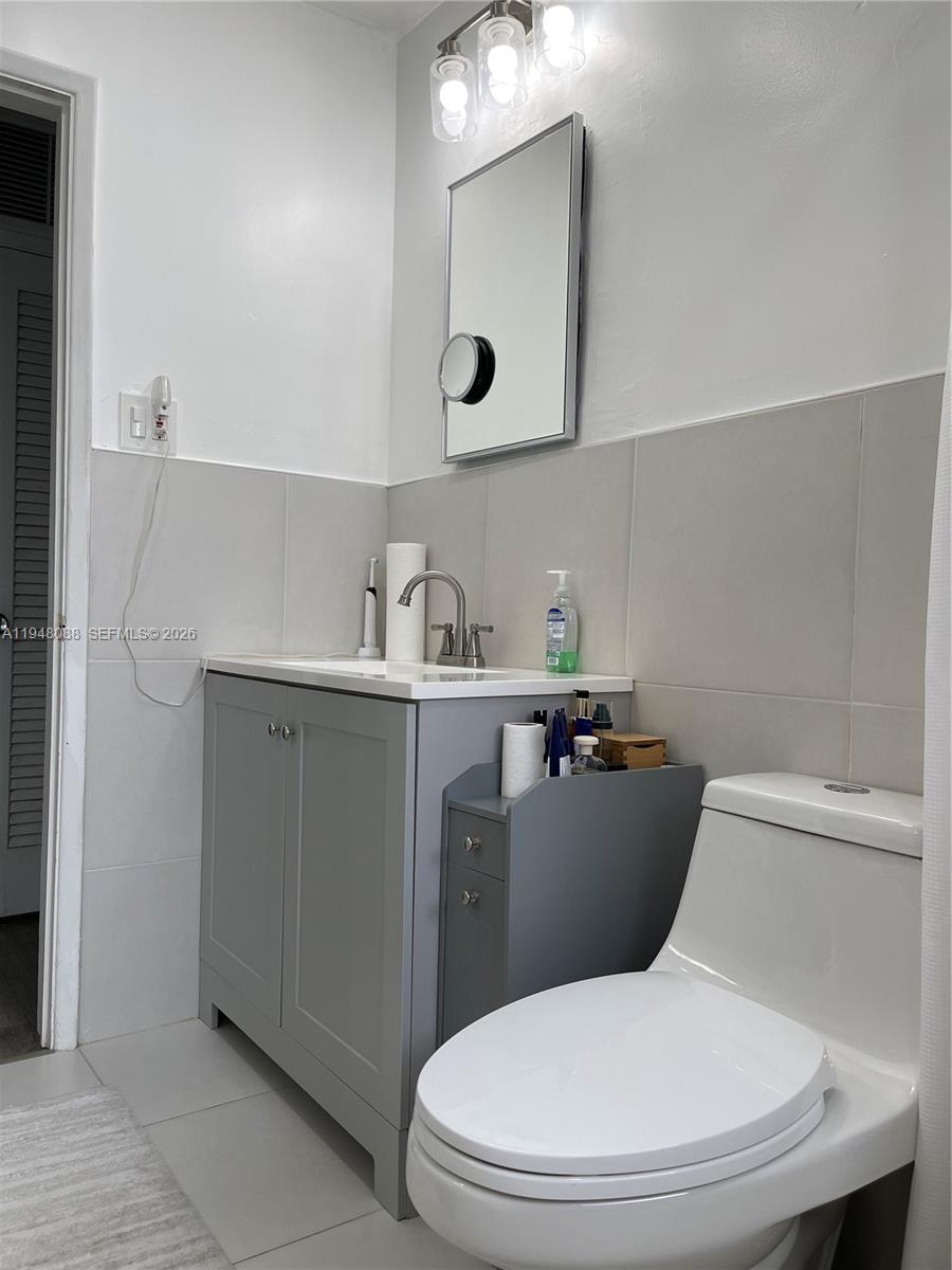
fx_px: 917
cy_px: 635
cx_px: 476
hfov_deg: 54.9
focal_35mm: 25
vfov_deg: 69.4
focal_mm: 5.1
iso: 32
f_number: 1.6
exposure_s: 1/235
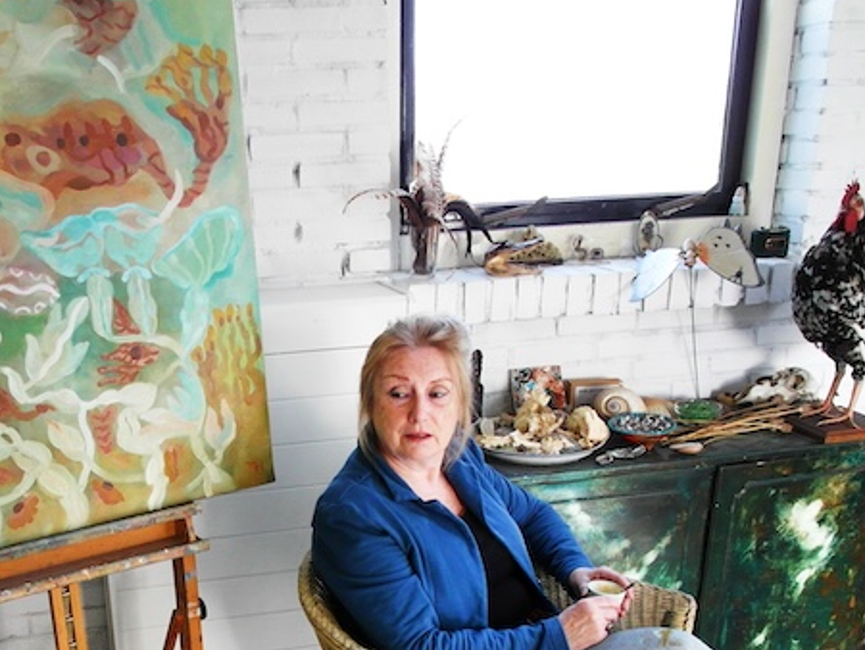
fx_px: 1000
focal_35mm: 40
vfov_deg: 34.9
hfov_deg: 45.6
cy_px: 518
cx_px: 248
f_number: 3.9
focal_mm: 5.2
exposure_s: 1/60
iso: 200
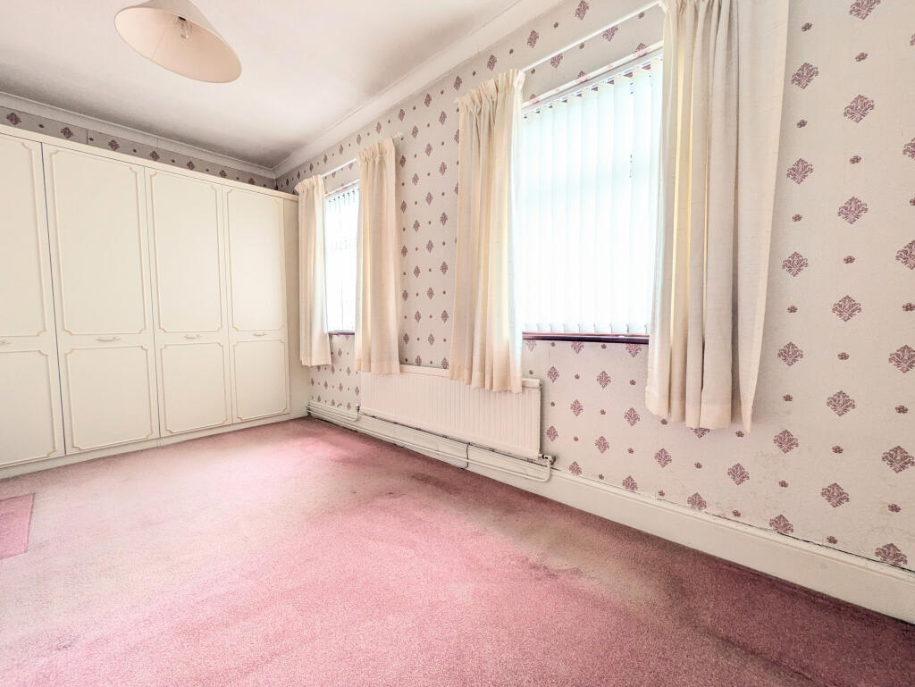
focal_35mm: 14
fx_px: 370
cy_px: 344
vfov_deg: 85.7
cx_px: 458
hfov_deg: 102.0
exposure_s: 1/100
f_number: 2.2
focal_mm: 1.83
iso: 80
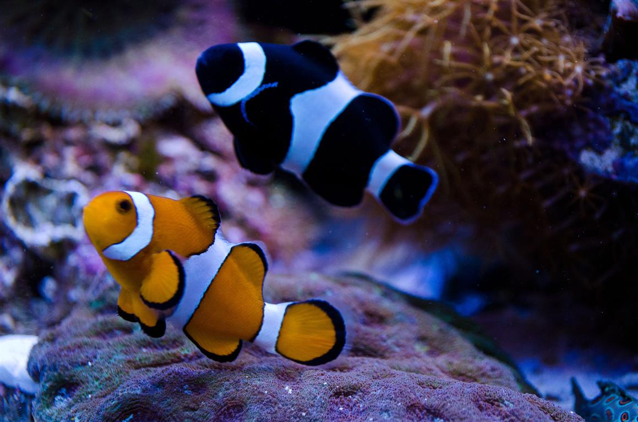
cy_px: 211
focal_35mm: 60
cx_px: 319
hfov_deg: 33.5
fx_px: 1061
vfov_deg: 22.5
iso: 1250
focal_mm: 40
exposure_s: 1/200
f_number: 5.3
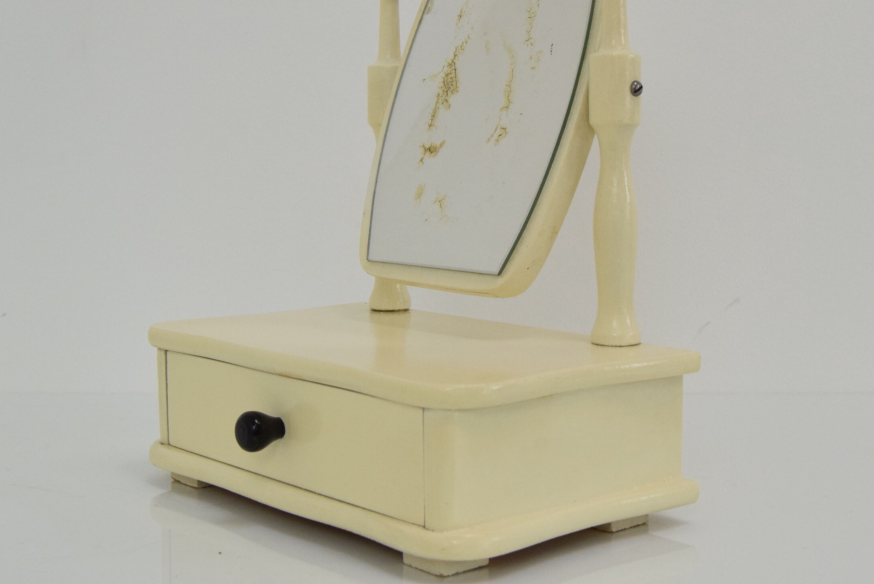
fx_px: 1409
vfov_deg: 23.3
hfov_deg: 34.4
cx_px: 469
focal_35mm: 58
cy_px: 210
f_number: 9
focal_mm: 28
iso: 1600
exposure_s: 1/320
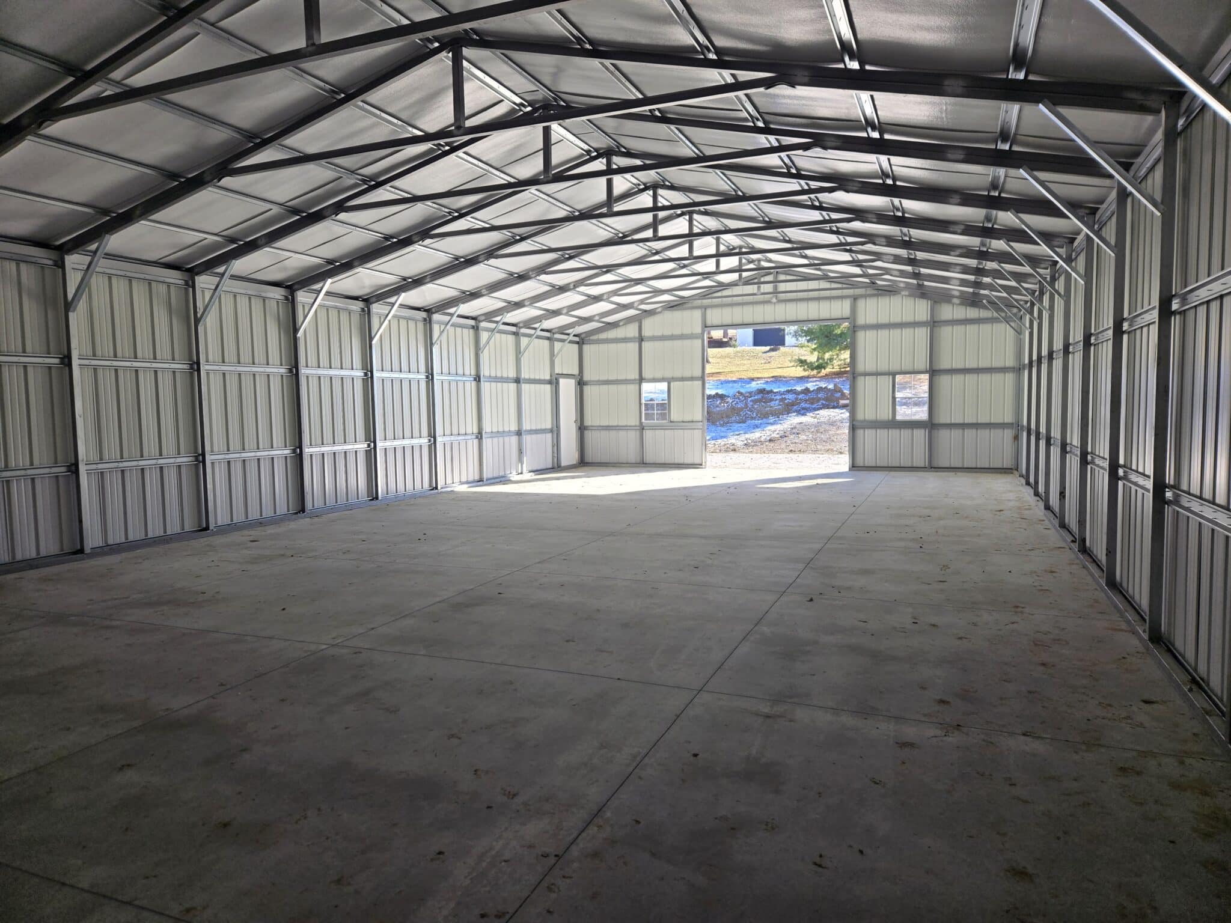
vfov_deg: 58.9
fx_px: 818
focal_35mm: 23
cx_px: 616
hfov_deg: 73.9
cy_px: 462
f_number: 1.8
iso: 25
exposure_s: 1/180
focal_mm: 5.4
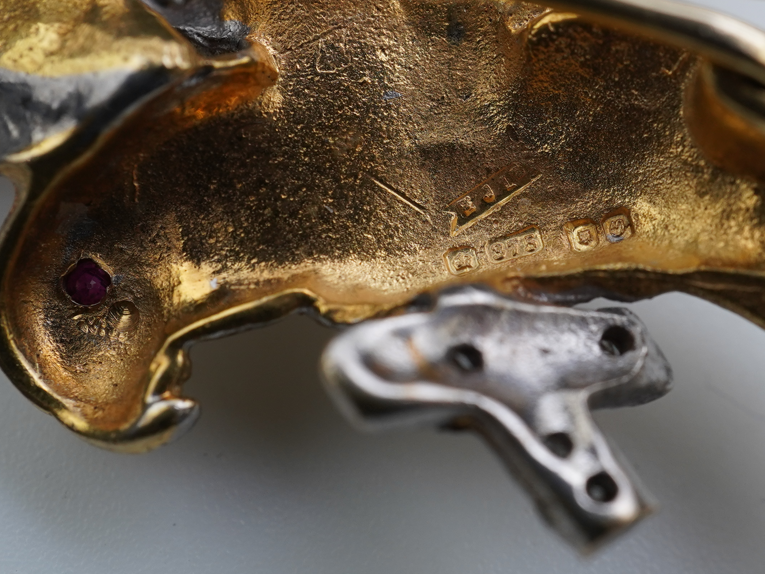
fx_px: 1768
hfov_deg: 24.2
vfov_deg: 18.4
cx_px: 560
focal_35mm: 80
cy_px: 186
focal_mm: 30
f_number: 16
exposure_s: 1/125
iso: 400
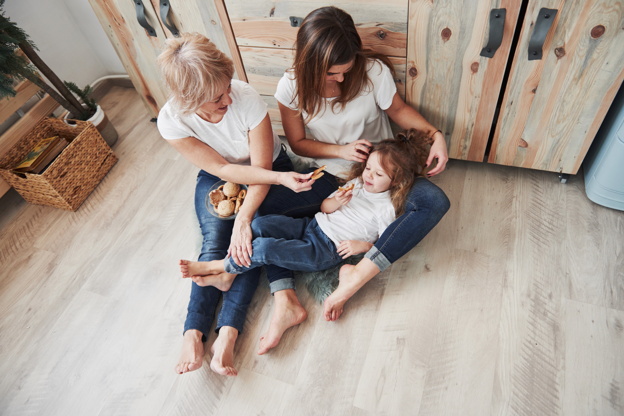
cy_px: 208
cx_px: 312
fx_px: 416
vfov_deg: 53.2
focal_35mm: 24
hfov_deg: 73.7
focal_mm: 24
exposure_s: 1/200
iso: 320
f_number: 3.2
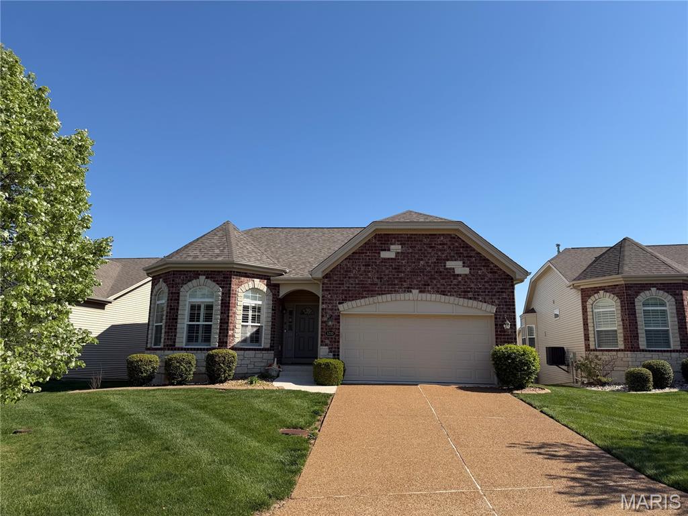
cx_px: 344
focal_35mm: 24
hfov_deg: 71.6
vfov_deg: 56.8
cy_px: 258
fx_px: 477
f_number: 1.78
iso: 80
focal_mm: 6.76
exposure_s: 1/4673
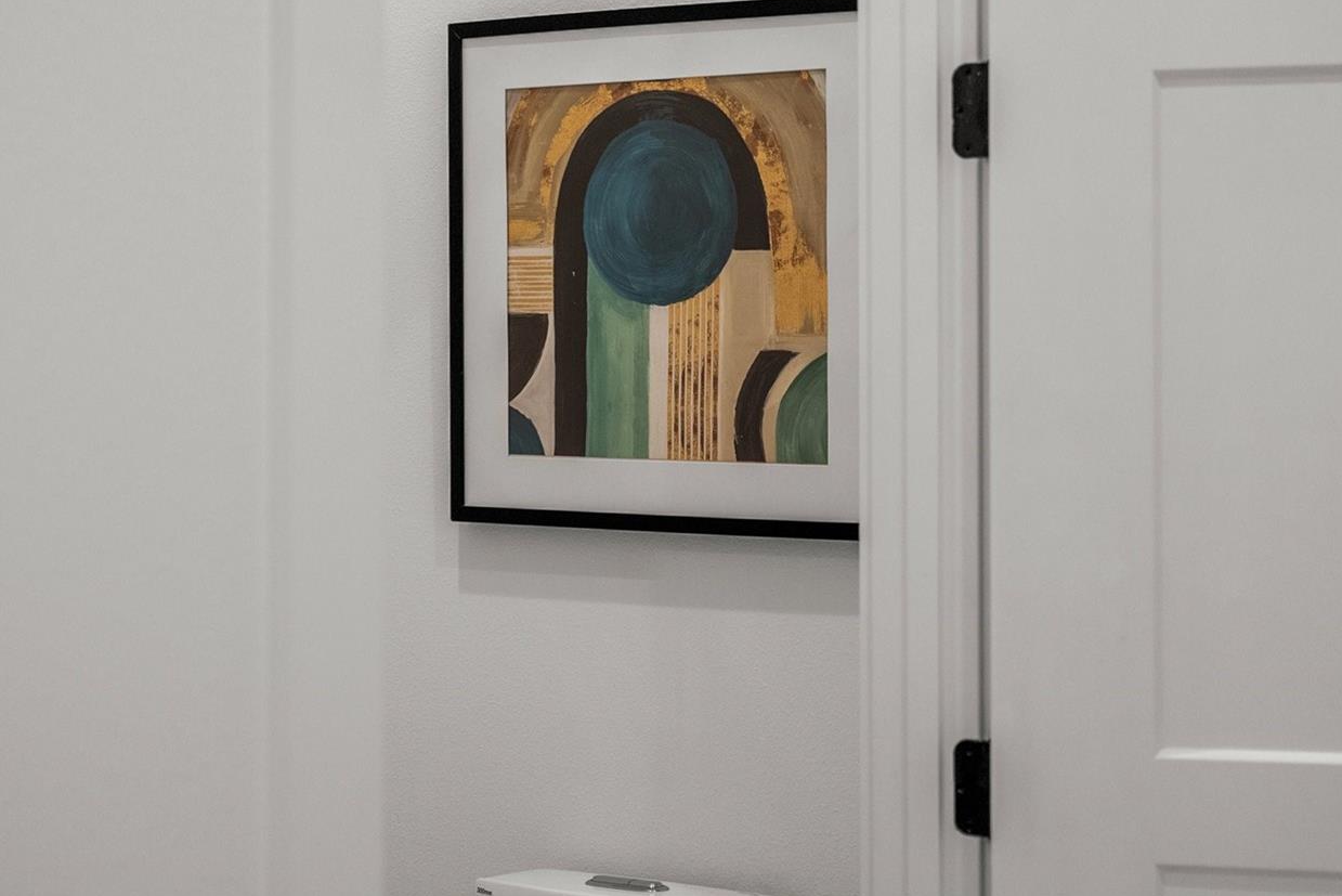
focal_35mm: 71
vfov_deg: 19.2
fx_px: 2652
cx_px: 659
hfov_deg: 28.4
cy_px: 412
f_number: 2.8
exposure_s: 1/400
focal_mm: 55.1
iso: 1250
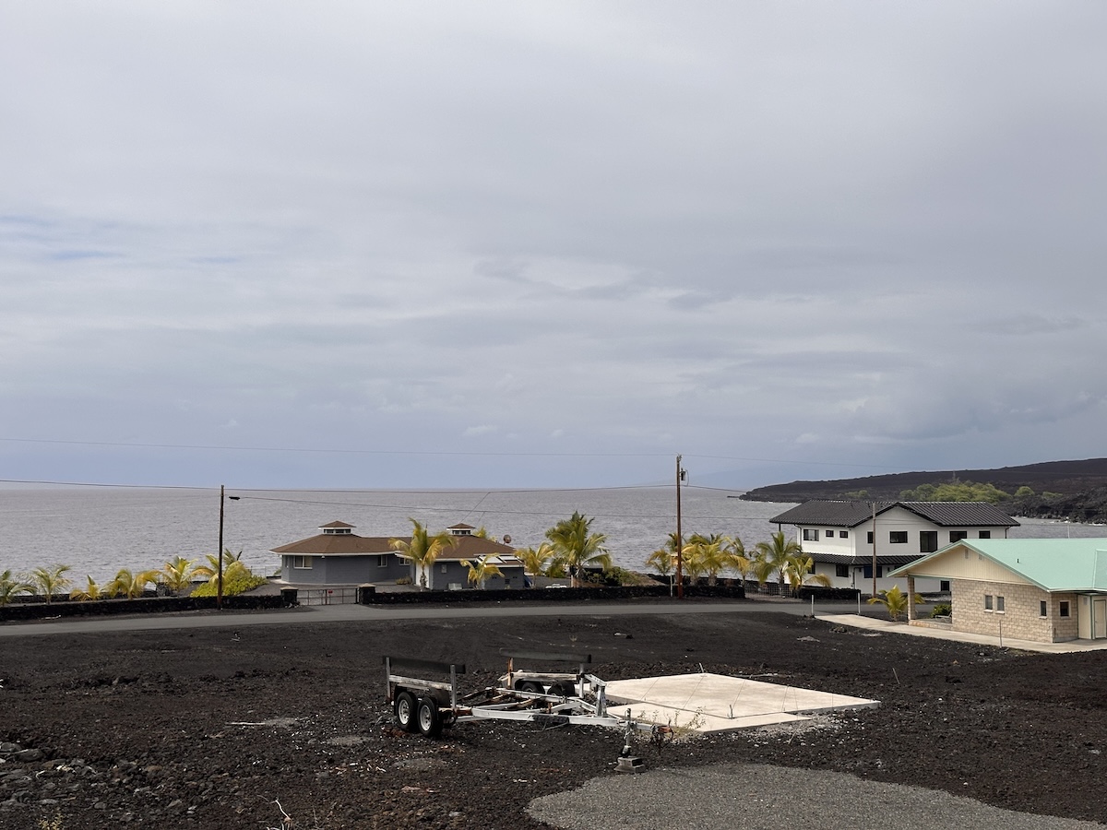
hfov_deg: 39.7
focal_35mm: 48
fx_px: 1535
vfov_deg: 30.3
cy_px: 415
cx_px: 554
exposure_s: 1/10870
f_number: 1.78
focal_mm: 6.86
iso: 64
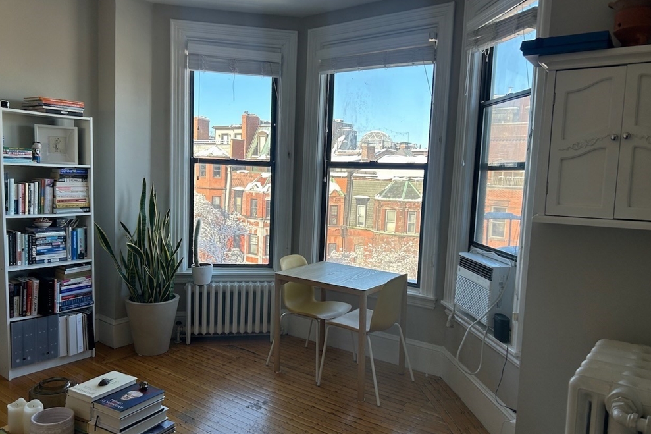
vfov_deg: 46.4
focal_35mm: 28
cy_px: 219
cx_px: 321
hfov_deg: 65.5
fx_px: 506
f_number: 1.5
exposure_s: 1/539
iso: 50
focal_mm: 5.7
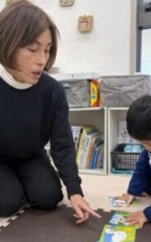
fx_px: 250
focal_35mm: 38
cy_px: 163
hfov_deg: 33.5
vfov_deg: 50.6
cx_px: 78
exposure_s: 1/100
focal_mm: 5.96
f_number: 1.6
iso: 80
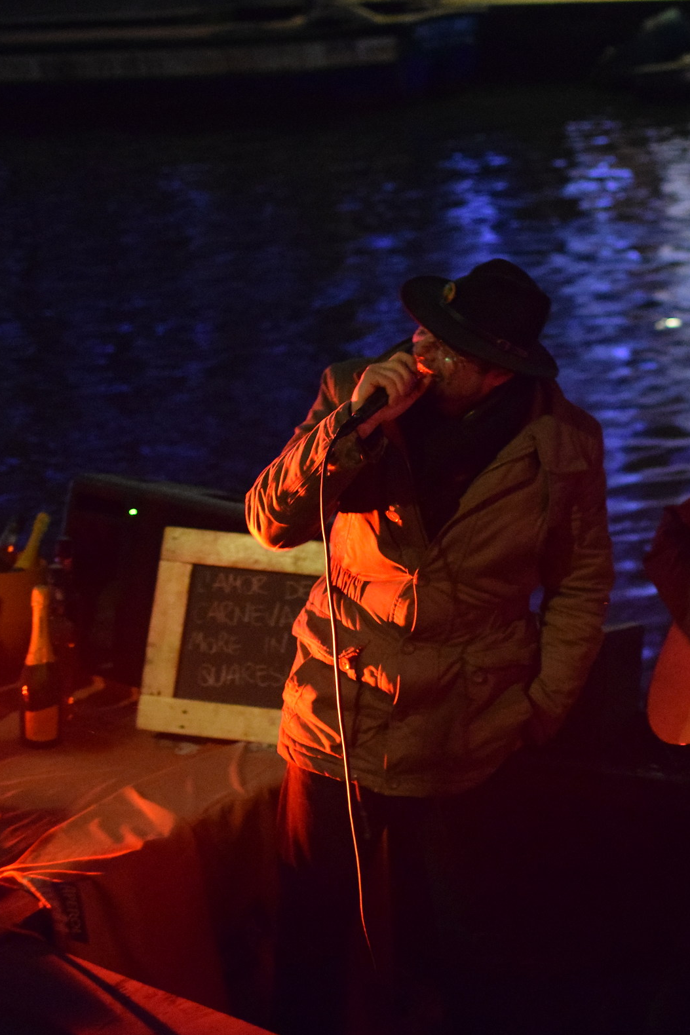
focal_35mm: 80
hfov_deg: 16.7
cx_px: 727
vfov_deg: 25.4
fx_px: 2293
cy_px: 518
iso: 5000
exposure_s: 1/25
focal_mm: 35
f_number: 1.8
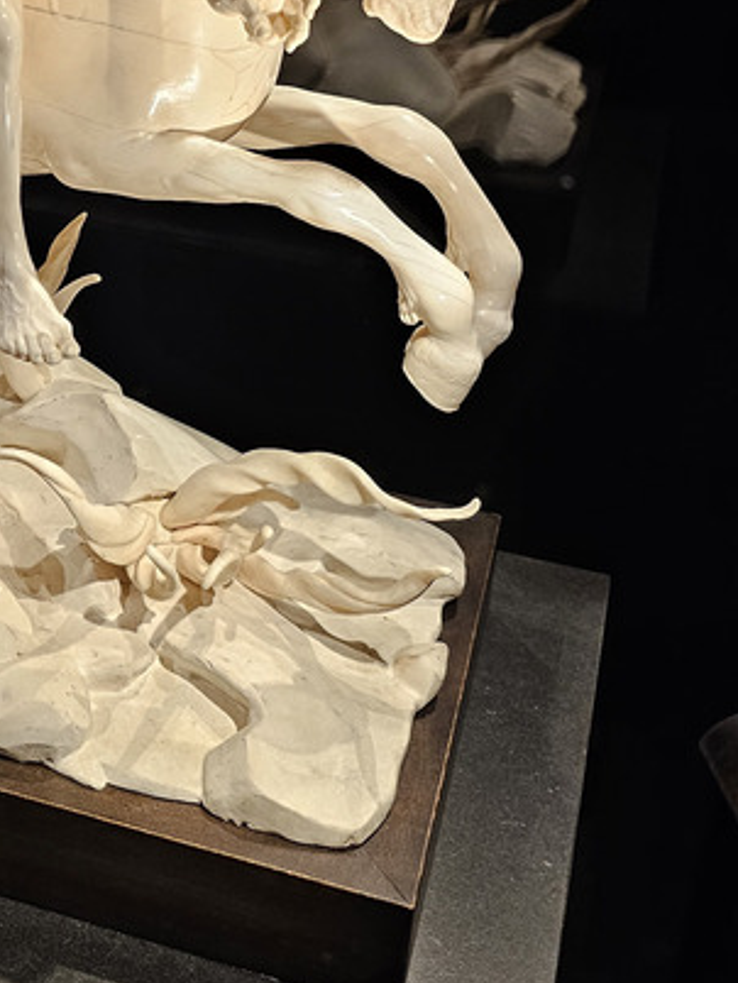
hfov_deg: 23.2
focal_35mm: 61
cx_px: 20
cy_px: 207
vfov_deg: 30.9
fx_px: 1732
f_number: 1.7
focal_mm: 6.3
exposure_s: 1/120
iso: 250
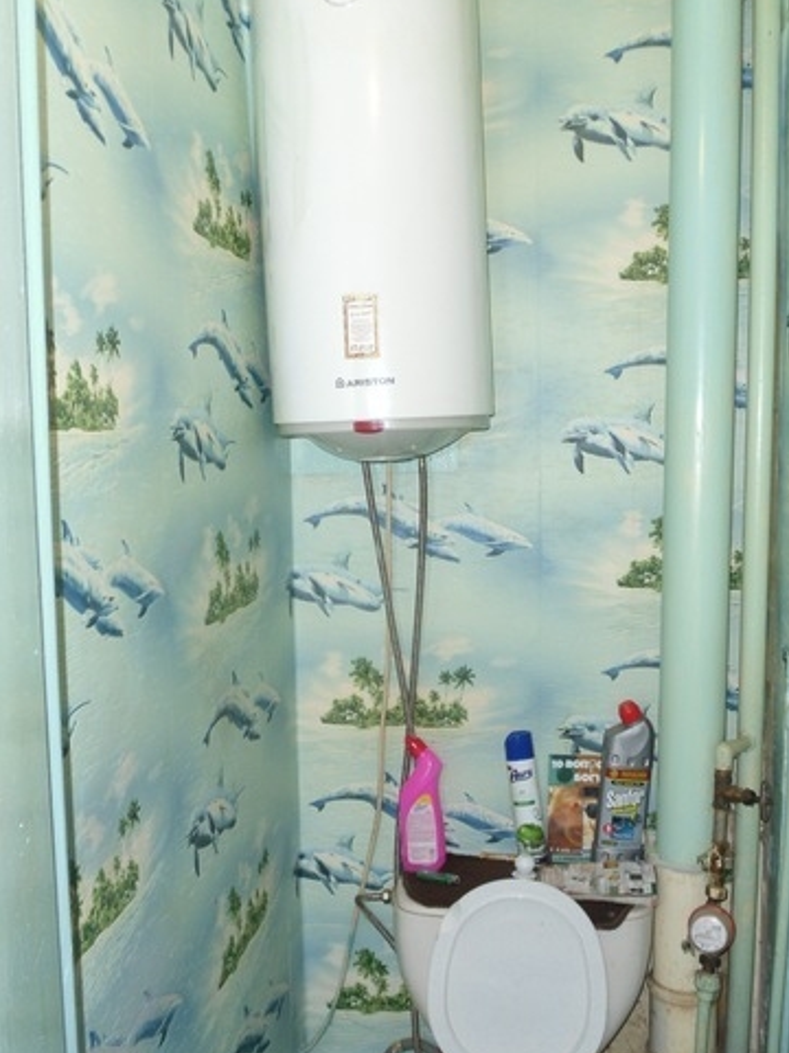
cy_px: 564
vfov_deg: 52.6
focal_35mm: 35
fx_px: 1064
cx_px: 491
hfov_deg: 40.4
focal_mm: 5.1
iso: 100
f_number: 3.4
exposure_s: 1/45
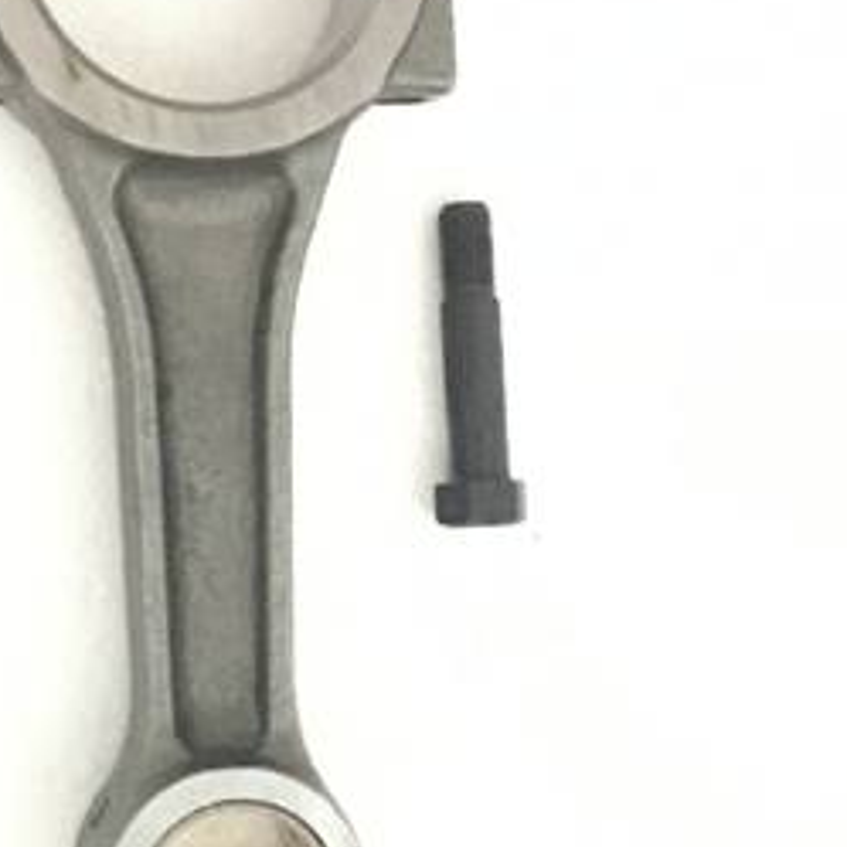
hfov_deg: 21.9
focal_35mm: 79
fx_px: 2187
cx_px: 357
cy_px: 439
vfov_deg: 21.9
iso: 400
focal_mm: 4.15
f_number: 2.2
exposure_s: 1/4
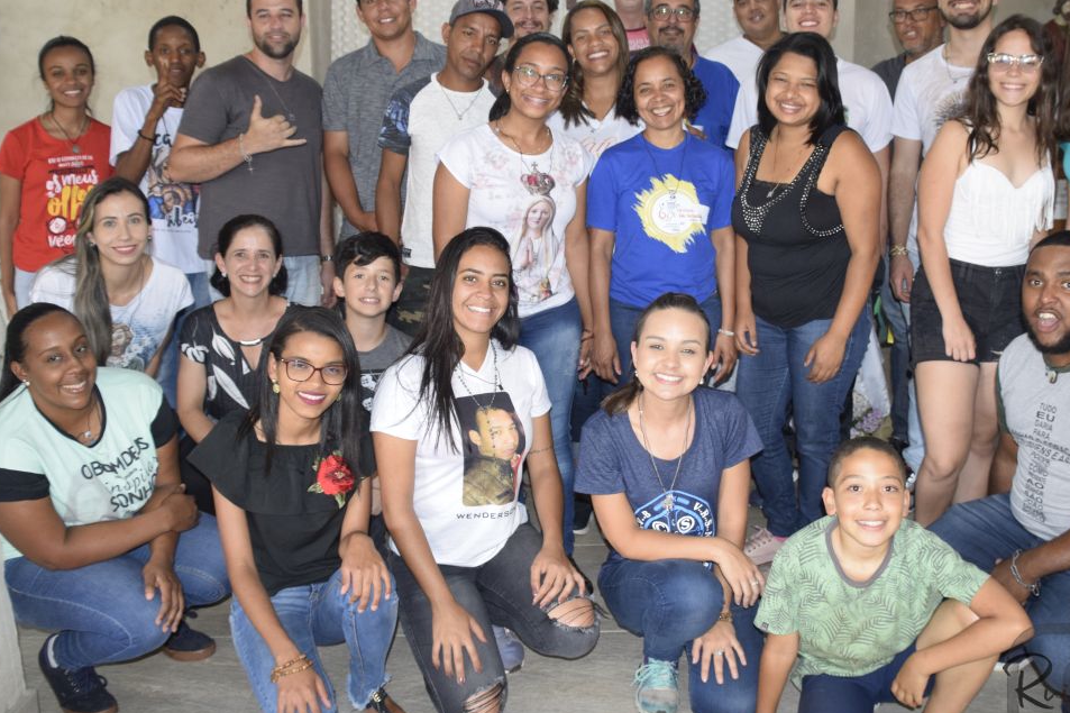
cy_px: 314
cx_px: 585
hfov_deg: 55.7
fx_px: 1010
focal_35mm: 34
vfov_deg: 38.8
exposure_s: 1/80
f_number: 4.5
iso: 800
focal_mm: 18
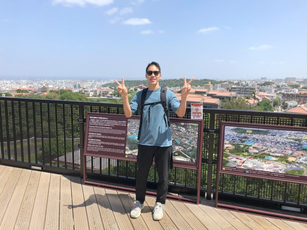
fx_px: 248
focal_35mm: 28
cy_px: 115
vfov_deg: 49.7
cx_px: 154
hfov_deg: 63.4
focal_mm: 3.99
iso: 20
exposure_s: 1/2183
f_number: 1.8
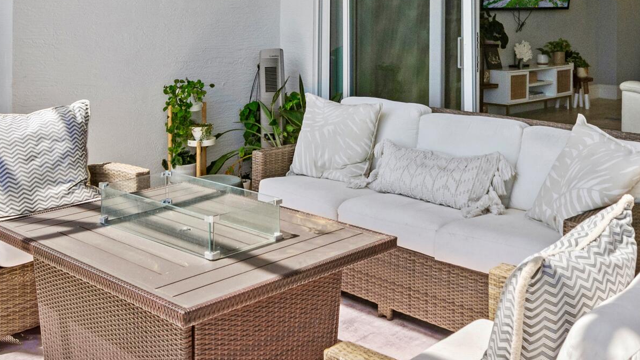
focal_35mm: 43
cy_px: -12
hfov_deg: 46.5
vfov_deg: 25.9
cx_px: 410
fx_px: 735
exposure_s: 1/50
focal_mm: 11
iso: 320
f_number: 6.3
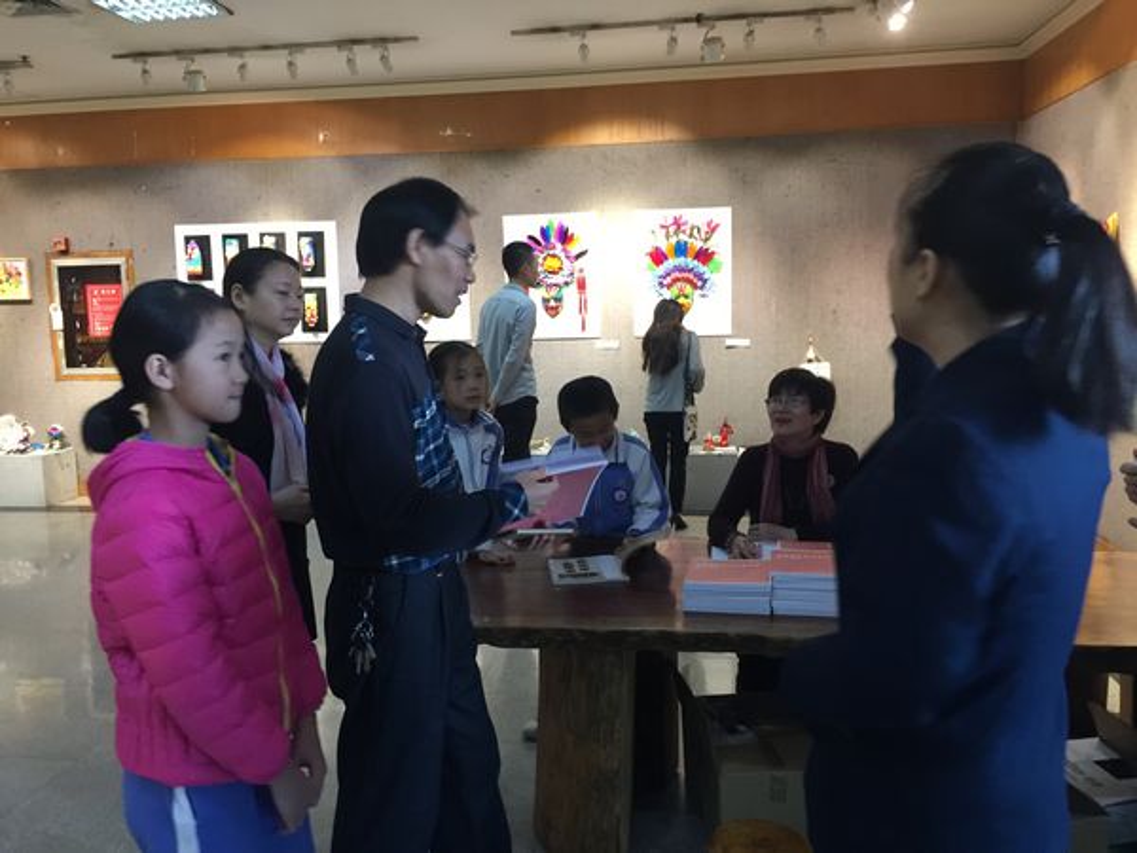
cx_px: 568
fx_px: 953
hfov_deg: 61.7
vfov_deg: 48.2
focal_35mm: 29
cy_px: 426
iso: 125
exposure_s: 1/17
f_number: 2.2
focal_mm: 4.15
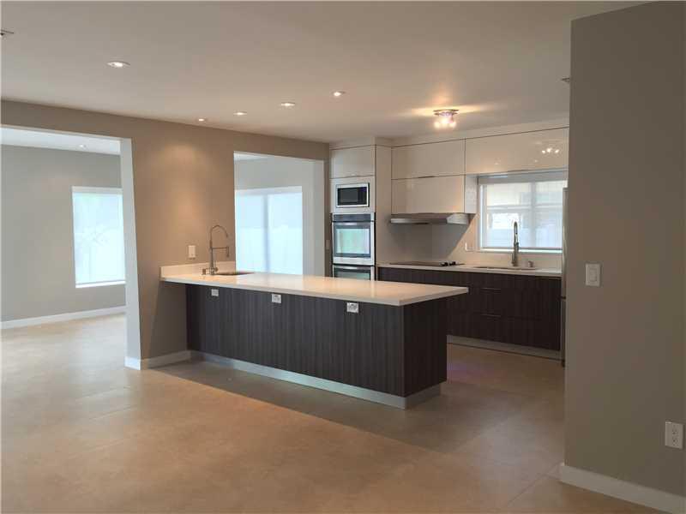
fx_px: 575
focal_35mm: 29
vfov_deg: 48.2
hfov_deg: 61.7
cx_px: 343
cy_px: 257
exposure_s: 1/30
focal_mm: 4.15
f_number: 2.2
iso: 50
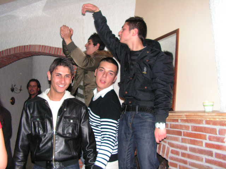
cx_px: 113
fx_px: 235
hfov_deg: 51.4
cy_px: 84
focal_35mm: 36
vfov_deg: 39.7
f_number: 3.2
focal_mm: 6
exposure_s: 1/40
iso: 200
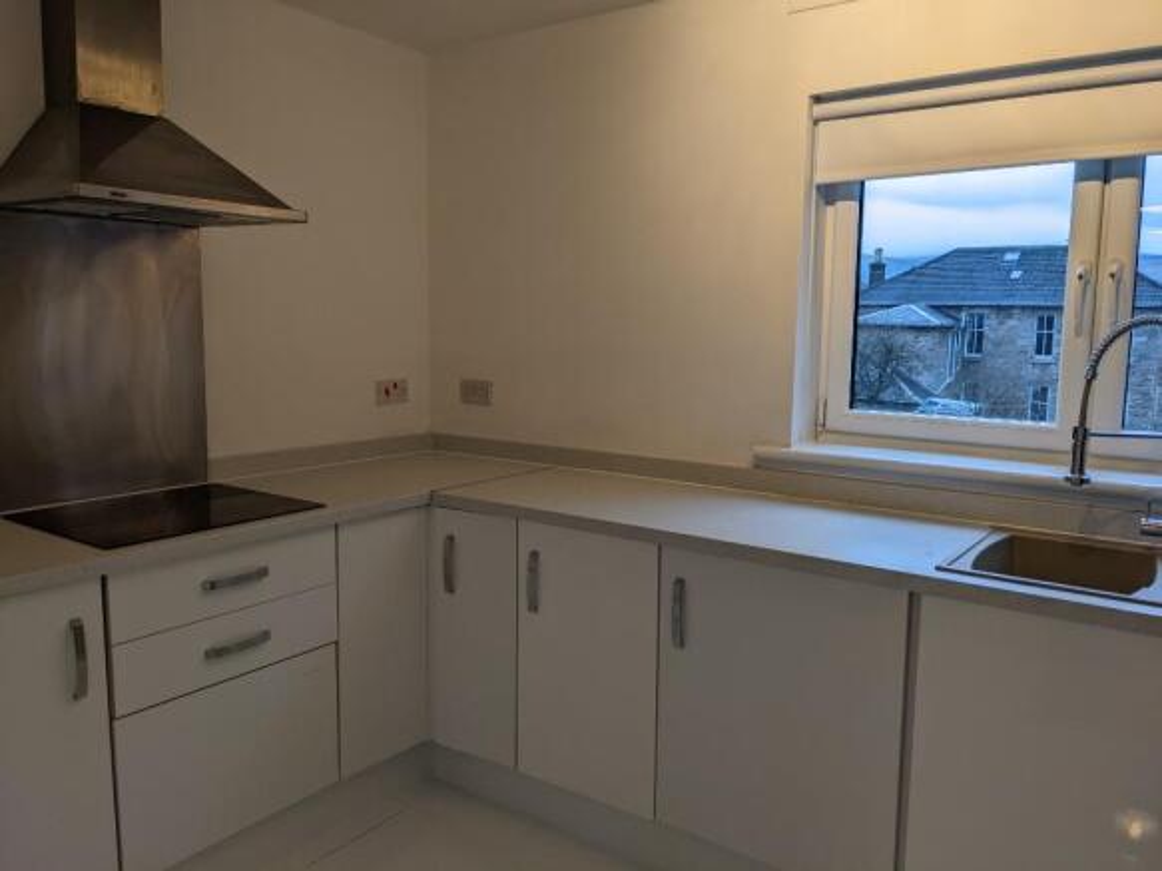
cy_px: 436
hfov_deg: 65.3
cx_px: 581
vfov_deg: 51.3
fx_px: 906
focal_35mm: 27
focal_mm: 4.38
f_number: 1.73
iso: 67
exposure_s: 1/99.9
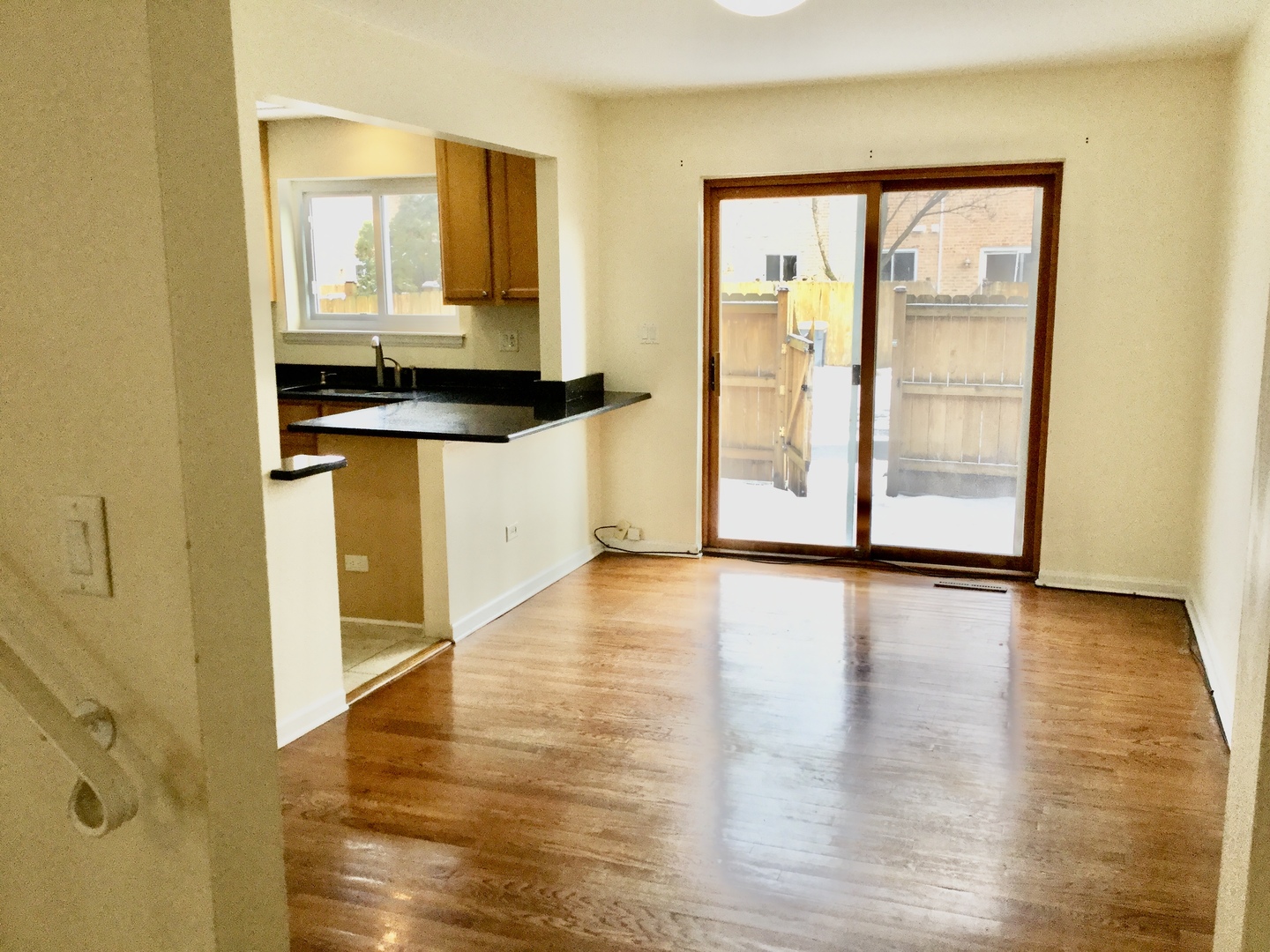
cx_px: 635
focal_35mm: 31
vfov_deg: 45.4
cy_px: 476
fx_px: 1137
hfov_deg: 58.4
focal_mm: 3.3
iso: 25
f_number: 2.4
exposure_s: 1/40
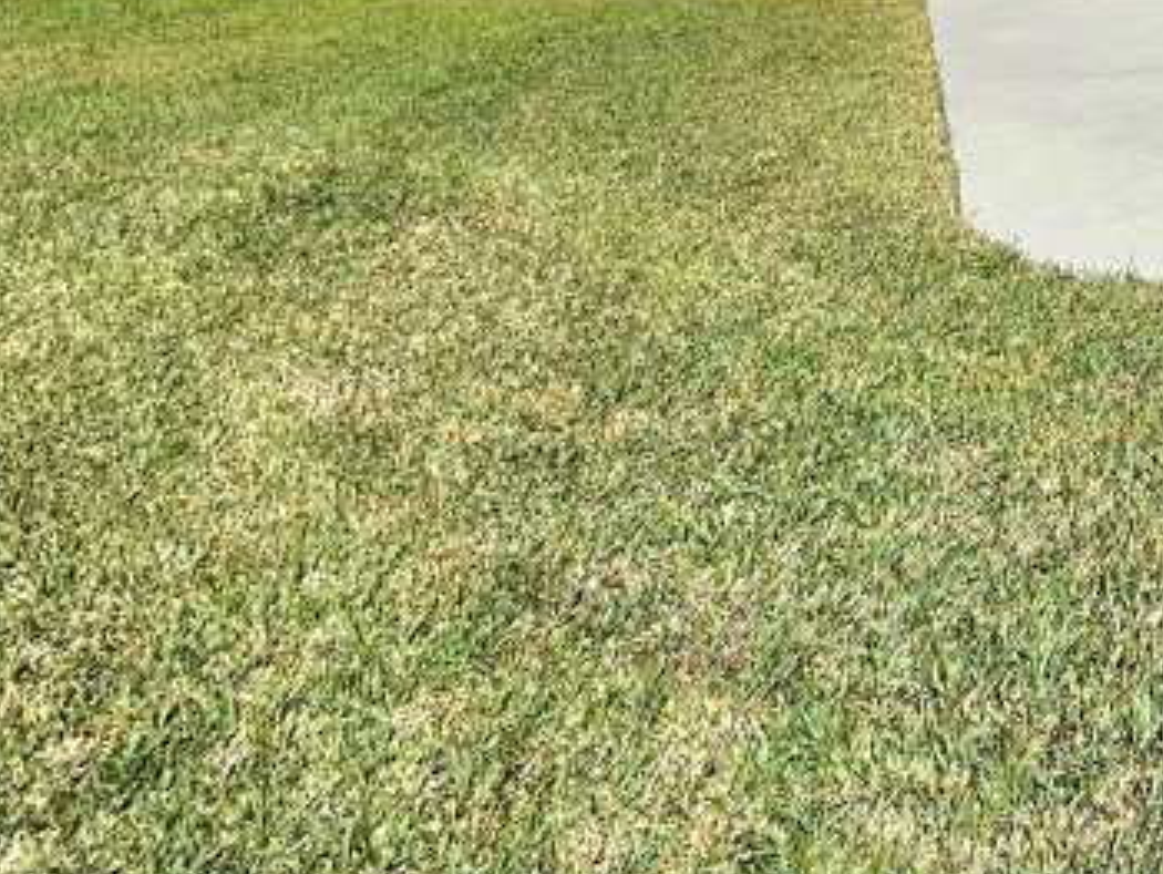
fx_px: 1278
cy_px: -302
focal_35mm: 38
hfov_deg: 31.0
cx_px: 1668
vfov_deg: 29.3
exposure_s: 1/5000
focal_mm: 2.2
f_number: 2.2
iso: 50
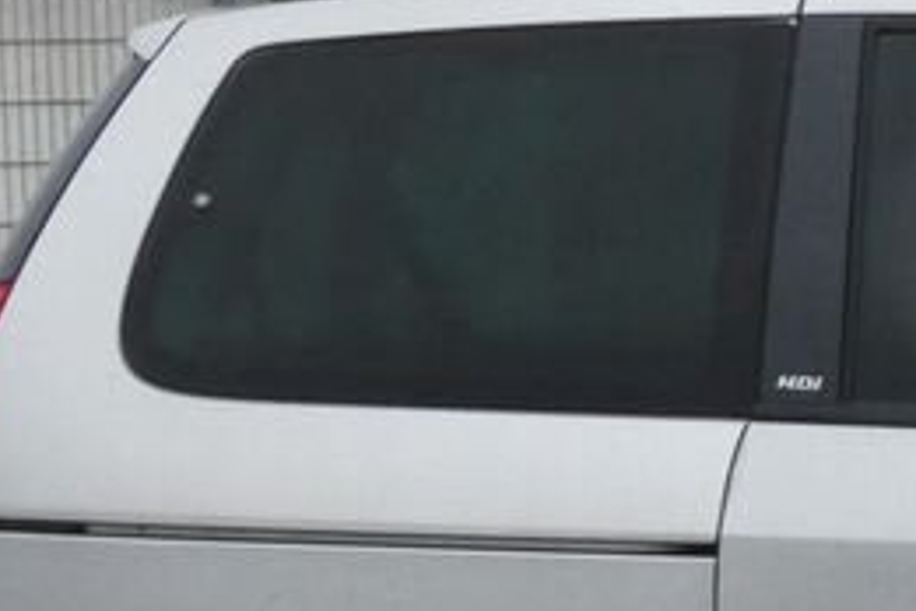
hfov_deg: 9.6
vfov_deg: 6.7
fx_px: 5190
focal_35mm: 204
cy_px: 425
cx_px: 1650
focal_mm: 9
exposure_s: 1/80
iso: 400
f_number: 5.6
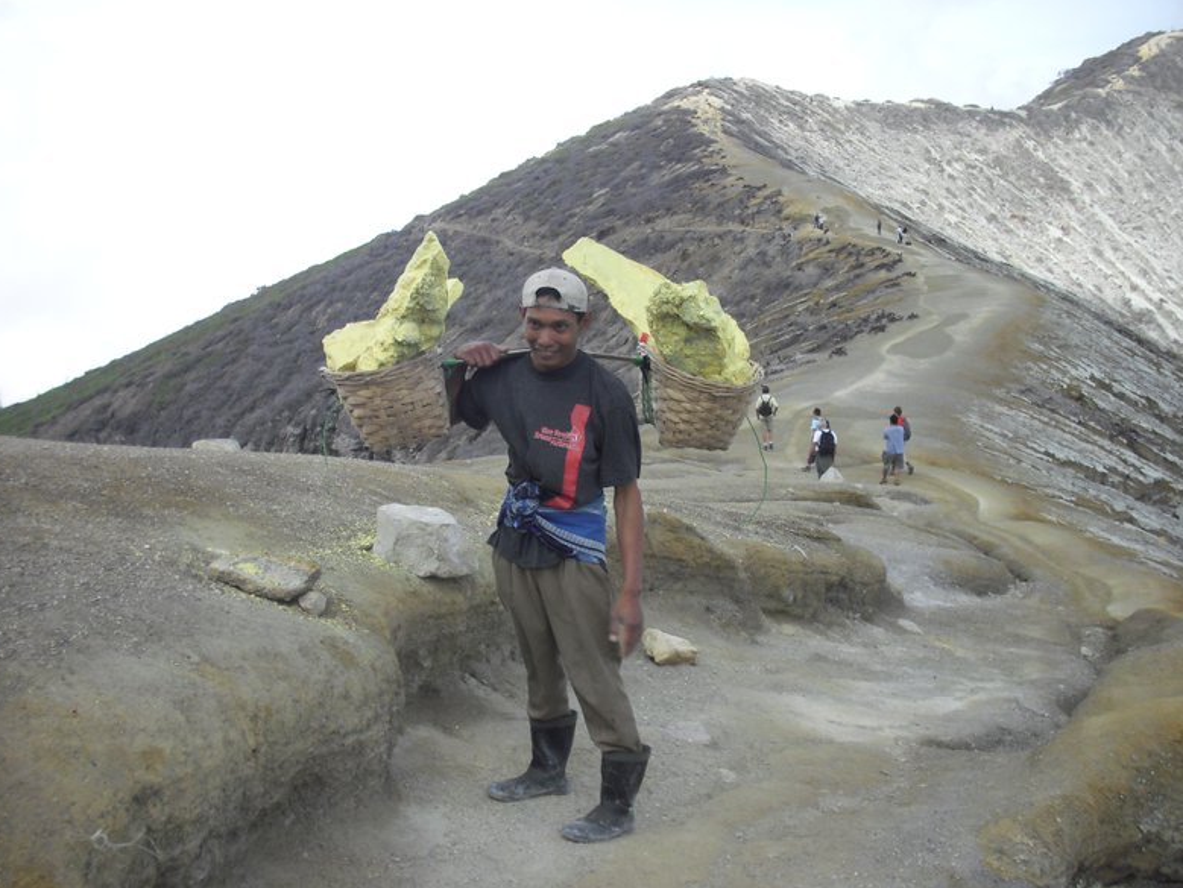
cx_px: 588
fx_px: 1333
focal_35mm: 39
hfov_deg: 47.8
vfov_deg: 36.8
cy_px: 448
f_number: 8
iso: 100
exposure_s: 1/125
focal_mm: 6.2
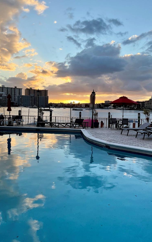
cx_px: 90
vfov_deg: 61.2
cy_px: 121
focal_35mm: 31
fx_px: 205
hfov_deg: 40.5
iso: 16
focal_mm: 3
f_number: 1.8
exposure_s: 1/545
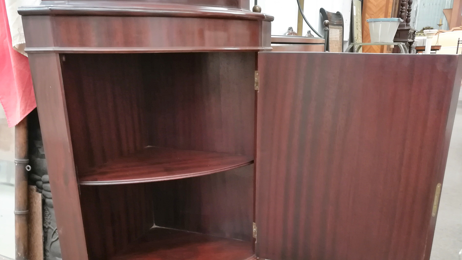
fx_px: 355
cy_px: 171
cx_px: 235
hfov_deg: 66.1
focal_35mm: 29
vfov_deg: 39.8
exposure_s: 1/33.3
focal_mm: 3.83
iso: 320
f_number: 2.2
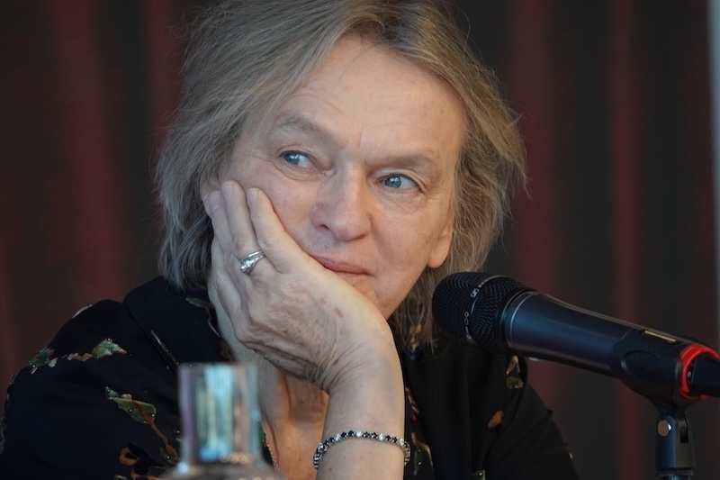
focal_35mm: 595
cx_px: 360
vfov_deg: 2.3
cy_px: 240
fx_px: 11897
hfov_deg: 3.5
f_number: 4
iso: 800
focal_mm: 218.32
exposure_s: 1/200
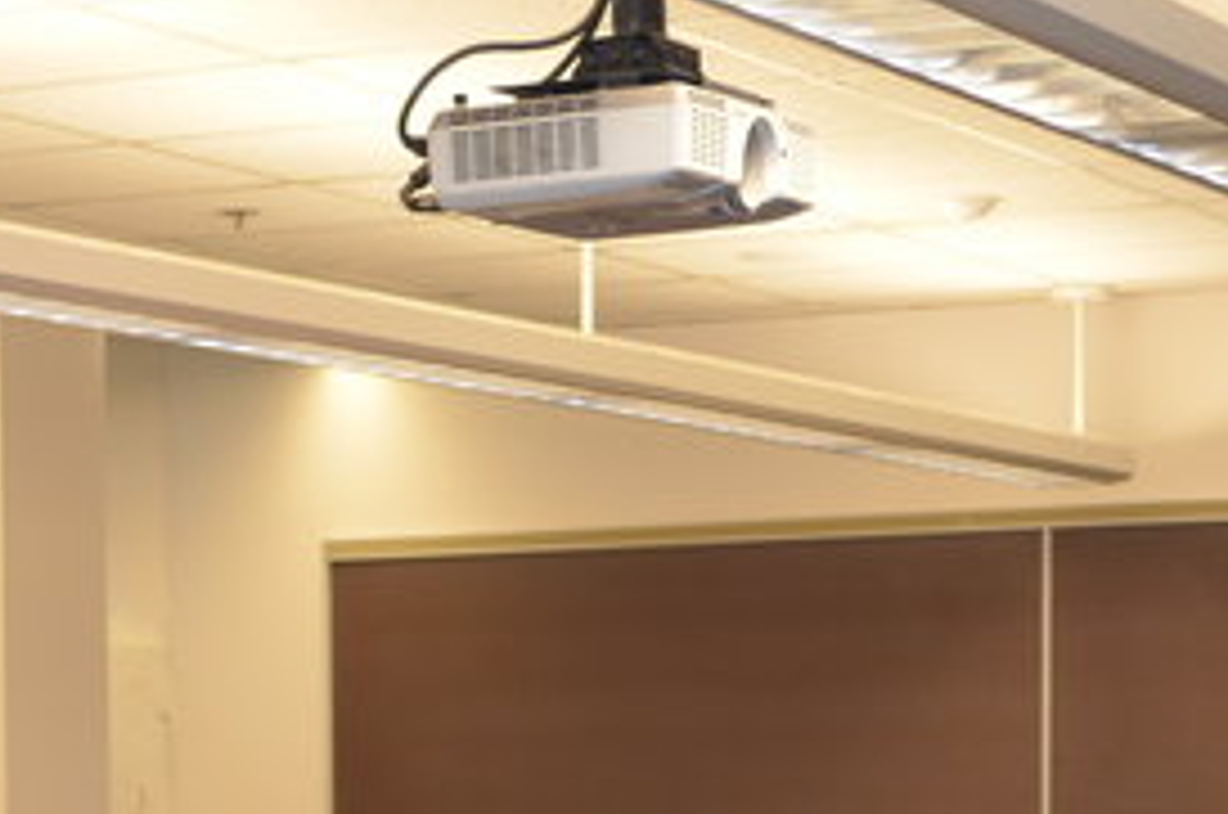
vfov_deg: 9.7
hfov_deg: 15.0
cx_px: 81
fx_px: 4597
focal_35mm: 135
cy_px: 1331
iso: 400
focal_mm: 24
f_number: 4
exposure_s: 1/60
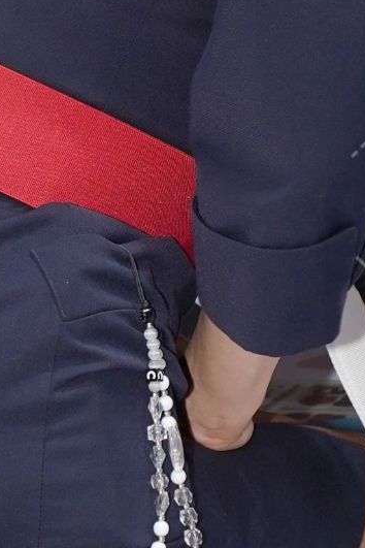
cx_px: -9
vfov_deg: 7.4
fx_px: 4243
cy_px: 222
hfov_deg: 4.9
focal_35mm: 279
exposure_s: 1/250
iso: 400
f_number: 4.5
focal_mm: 57
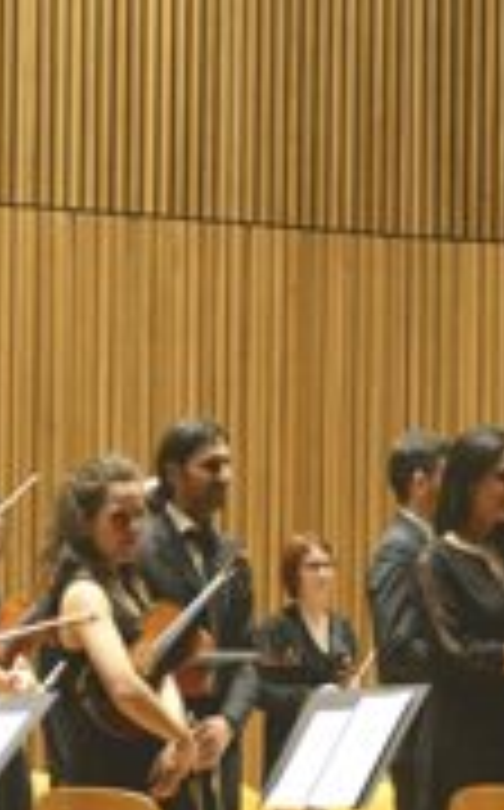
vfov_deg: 12.6
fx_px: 3660
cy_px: 259
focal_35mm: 166
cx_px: 722
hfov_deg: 7.8
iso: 3200
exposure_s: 1/160
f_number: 2.8
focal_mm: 48
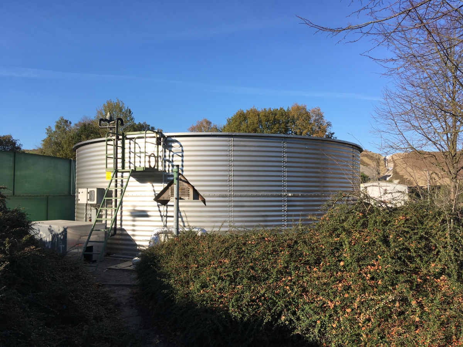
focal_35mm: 29
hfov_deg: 61.7
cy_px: 174
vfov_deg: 48.2
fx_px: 388
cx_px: 232
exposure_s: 1/1083
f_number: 2.2
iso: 25
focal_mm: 4.15
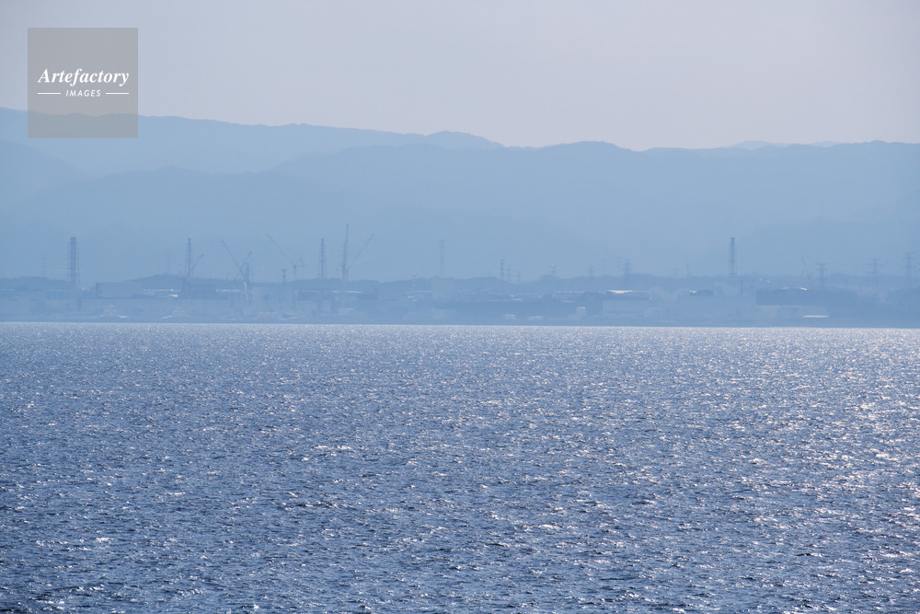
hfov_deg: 5.3
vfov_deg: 3.5
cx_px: 460
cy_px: 307
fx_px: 9967
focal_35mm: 390
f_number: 13
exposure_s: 1/3200
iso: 400
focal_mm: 390
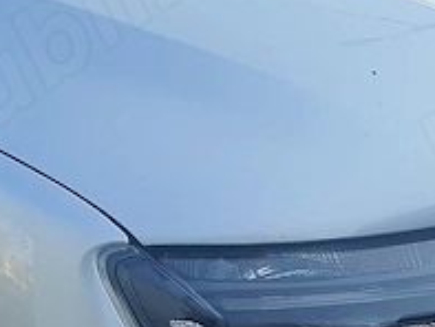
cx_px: -121
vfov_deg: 11.2
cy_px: 29
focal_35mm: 132
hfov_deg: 14.3
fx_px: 1660
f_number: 2.4
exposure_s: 1/410
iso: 50
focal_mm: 4.3
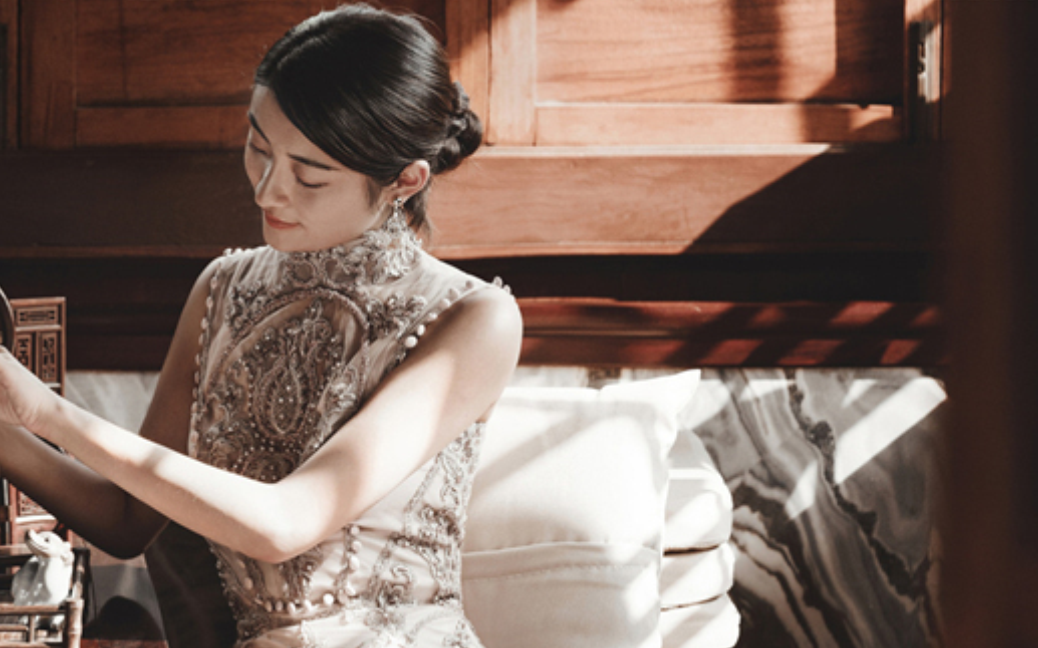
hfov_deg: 6.8
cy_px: 376
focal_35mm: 307
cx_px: 98
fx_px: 8684
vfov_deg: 4.3
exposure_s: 1/250
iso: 400
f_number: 3.5
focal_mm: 132
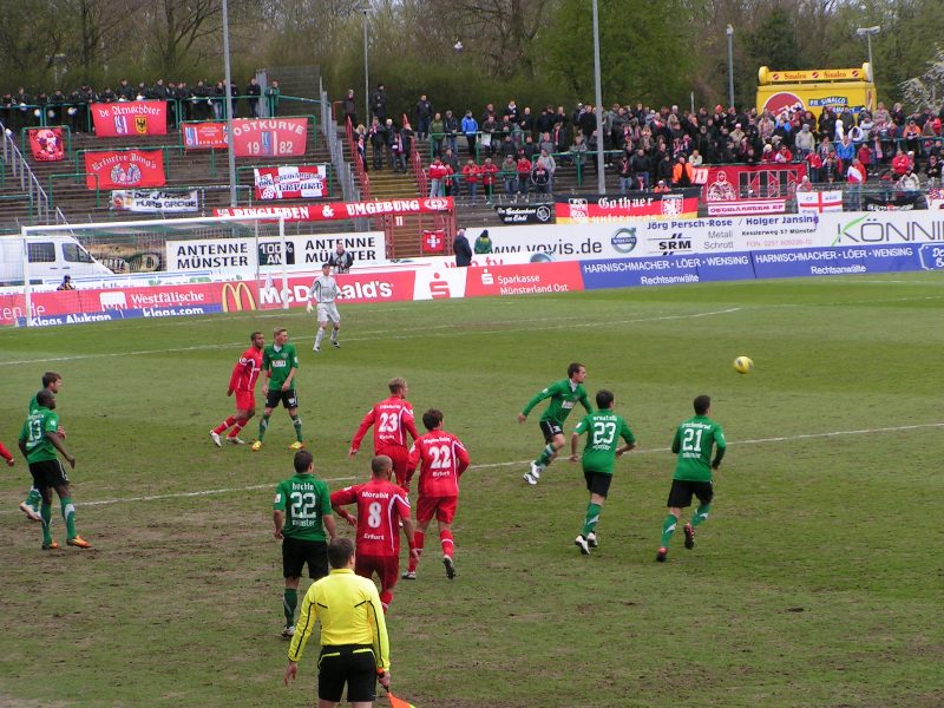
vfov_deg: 9.9
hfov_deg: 13.2
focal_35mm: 150
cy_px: 354
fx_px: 4091
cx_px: 472
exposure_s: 1/250
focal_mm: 22.9
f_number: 4.5
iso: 50
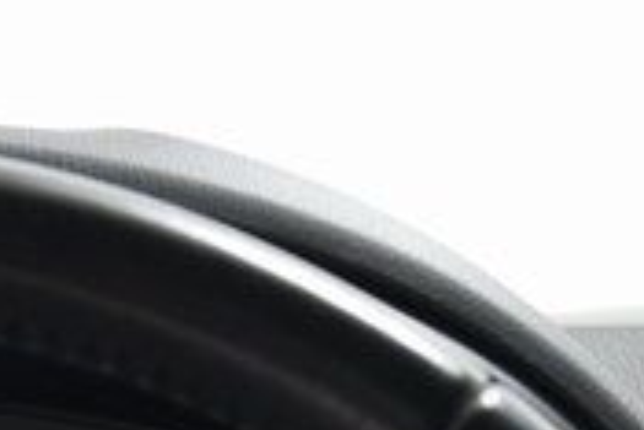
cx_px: 390
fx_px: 3240
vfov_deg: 7.2
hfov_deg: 11.3
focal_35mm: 181
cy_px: 970
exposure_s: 1/20
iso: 1600
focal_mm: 31
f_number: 4.5
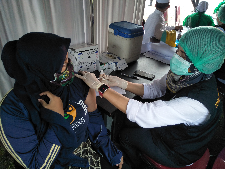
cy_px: 84
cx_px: 112
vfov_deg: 66.0
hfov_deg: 81.7
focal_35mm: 20
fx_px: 130
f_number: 2.2
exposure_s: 1/100
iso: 86
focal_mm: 3.46
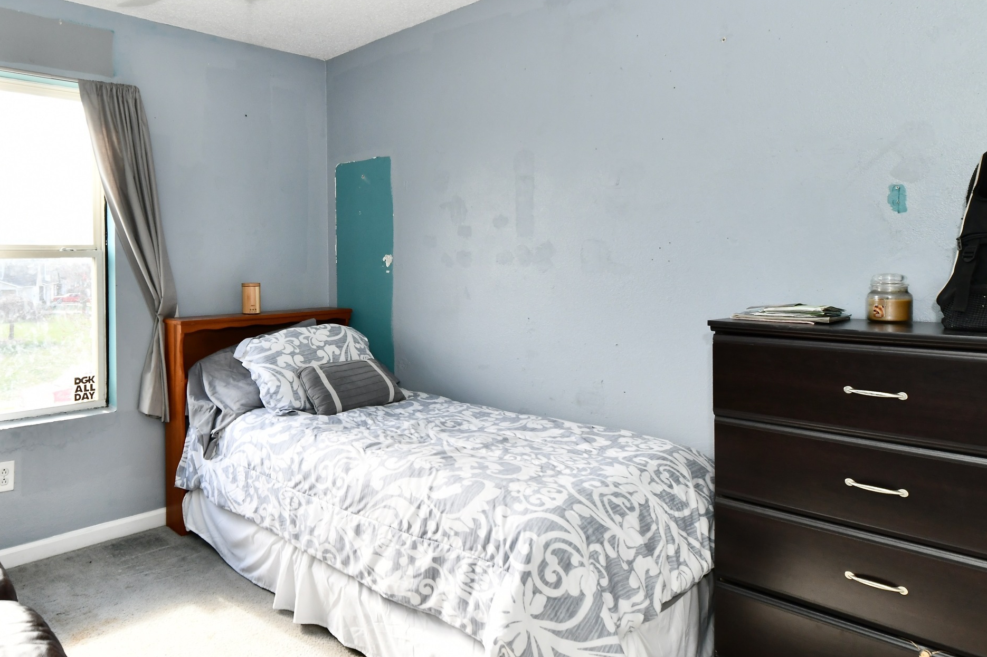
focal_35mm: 23
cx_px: 301
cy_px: 288
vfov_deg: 54.9
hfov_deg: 73.0
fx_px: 630
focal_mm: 14
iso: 640
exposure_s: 1/125
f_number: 6.3
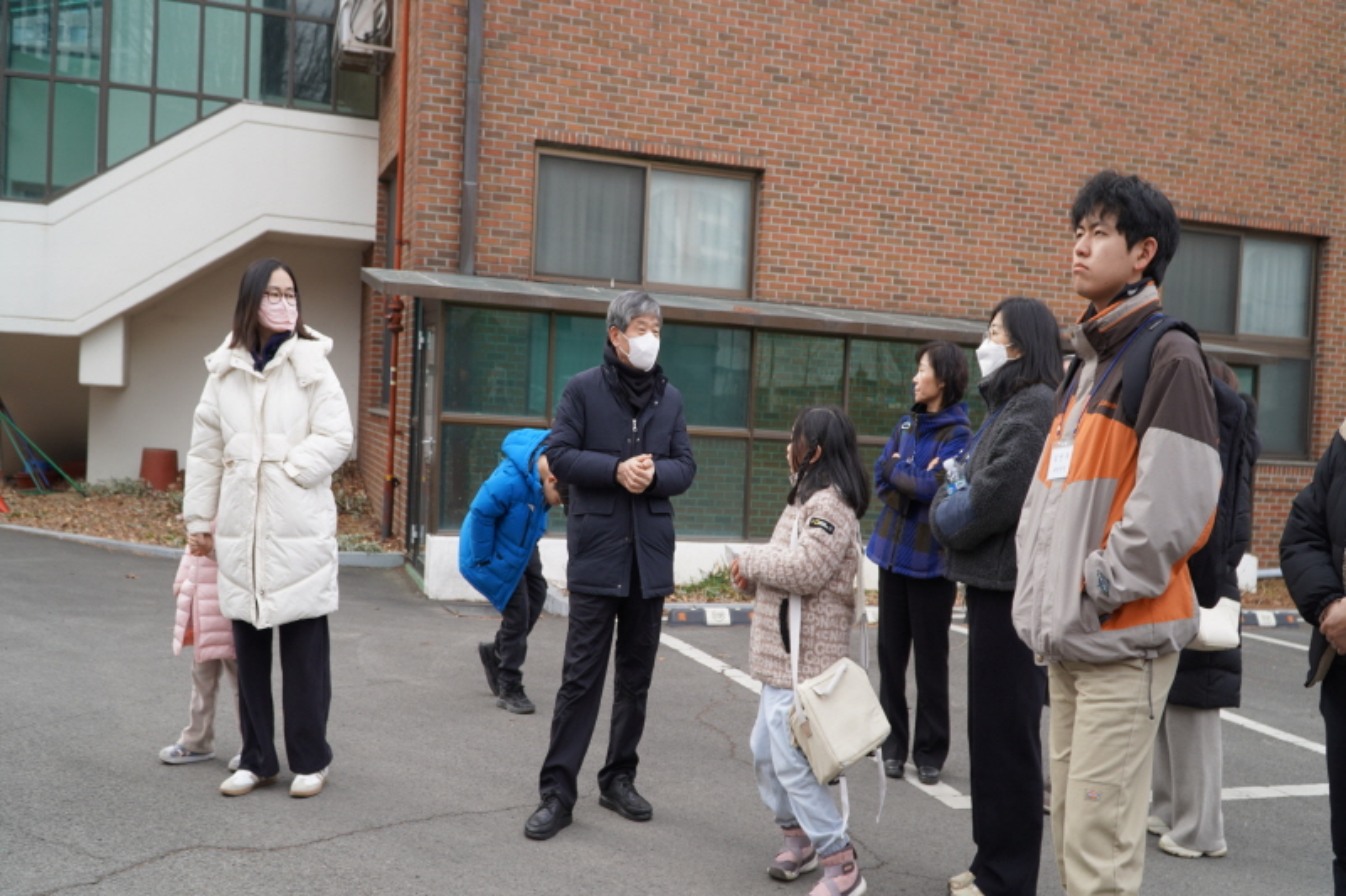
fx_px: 1177
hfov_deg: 59.5
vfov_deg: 41.7
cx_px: 673
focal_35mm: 32
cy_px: 448
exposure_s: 1/160
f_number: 4
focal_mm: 21
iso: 100
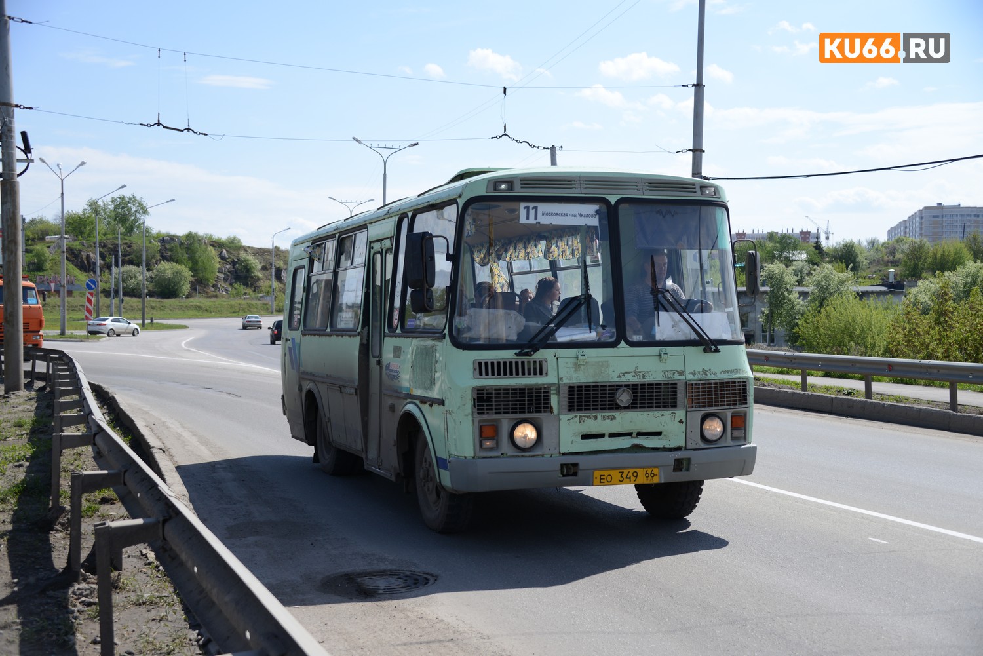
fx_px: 1229
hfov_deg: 43.6
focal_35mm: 45
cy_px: 328
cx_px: 492
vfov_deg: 29.9
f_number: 4.5
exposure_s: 1/1600
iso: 200
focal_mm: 45
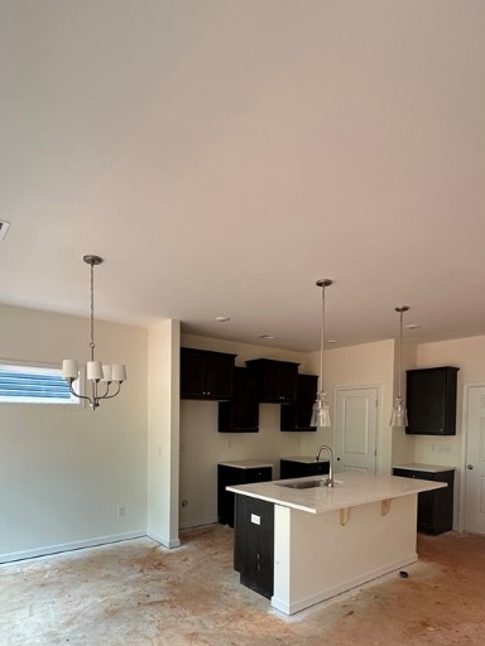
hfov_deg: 63.4
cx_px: 231
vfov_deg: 76.4
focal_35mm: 21
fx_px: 392
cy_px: 432
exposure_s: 1/99
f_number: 2.2
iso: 160
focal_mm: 2.22
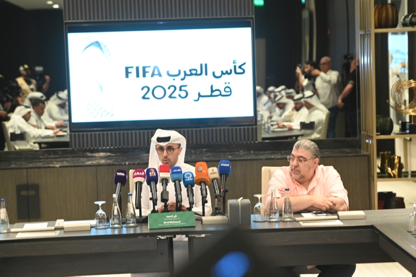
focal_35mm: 95
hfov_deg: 21.5
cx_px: 208
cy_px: 138
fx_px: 1097
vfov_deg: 14.4
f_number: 3.2
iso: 3200
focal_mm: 95
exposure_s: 1/200
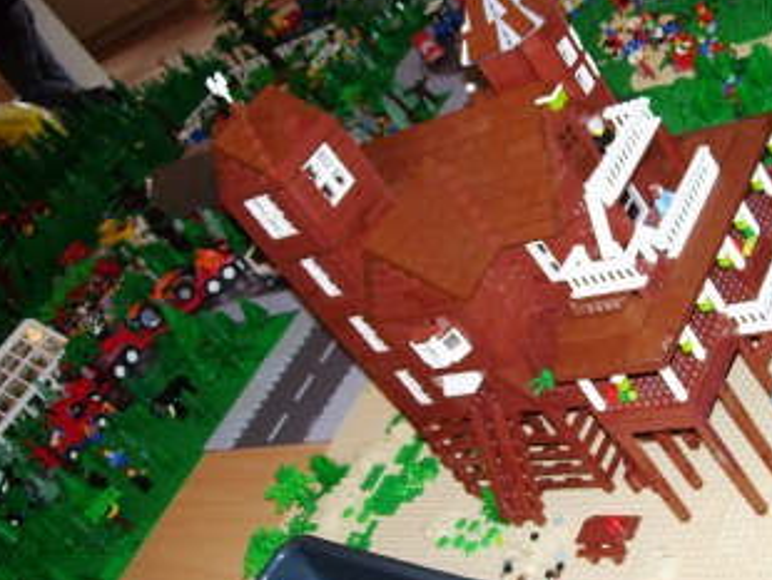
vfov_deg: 28.1
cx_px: 543
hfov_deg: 36.2
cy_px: 299
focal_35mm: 52
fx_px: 1161
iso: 80
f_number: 2.7
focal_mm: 6
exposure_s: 1/60
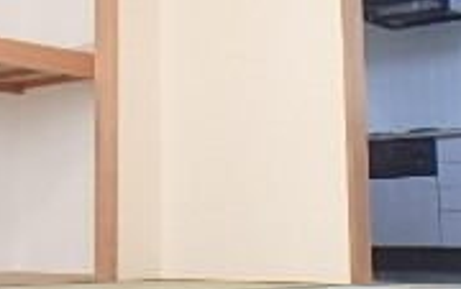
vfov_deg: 16.6
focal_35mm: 79
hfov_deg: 25.7
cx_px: 102
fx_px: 994
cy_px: 120
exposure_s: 1/30
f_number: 3.5
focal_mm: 3.7
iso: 200
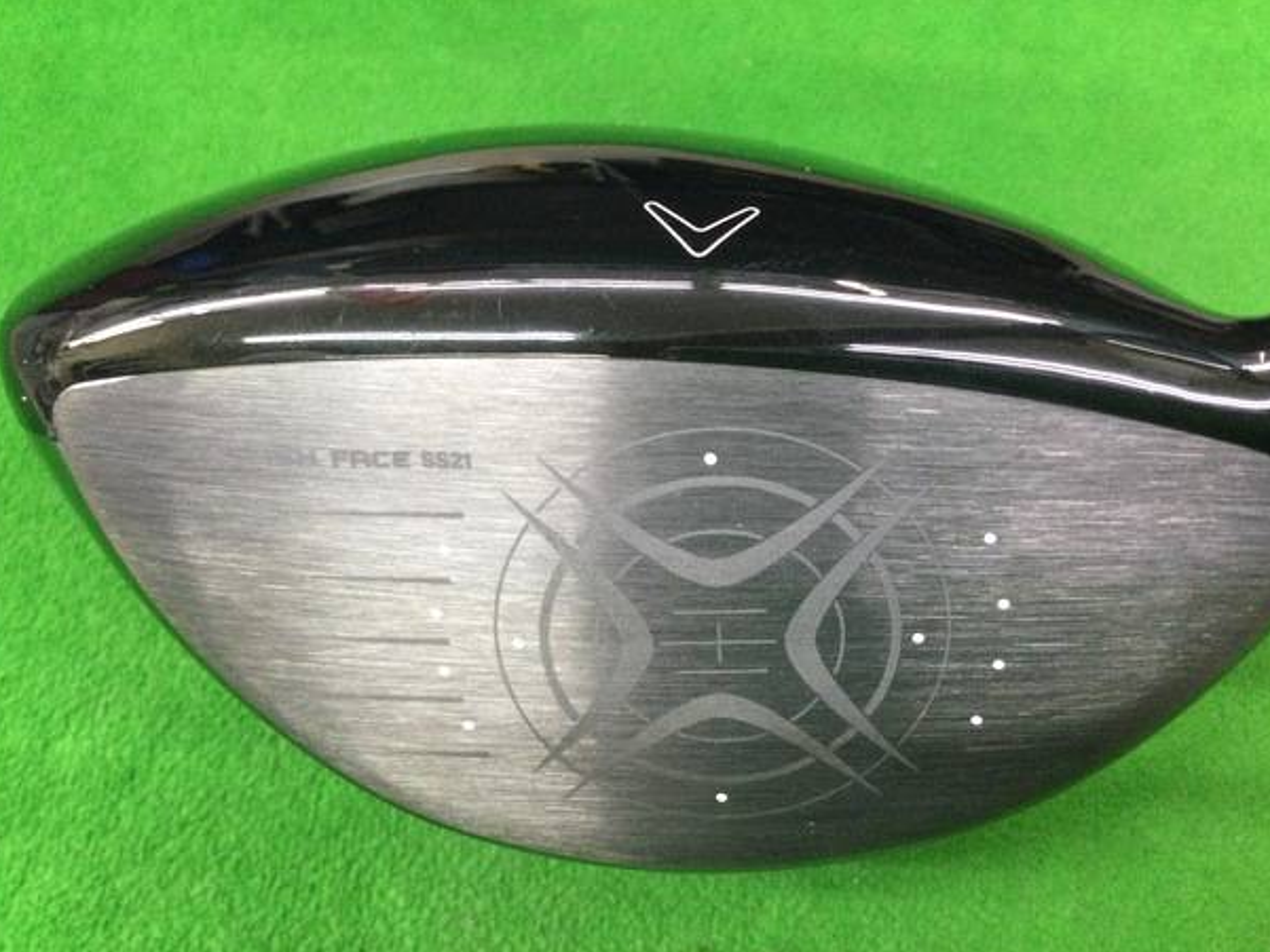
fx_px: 1211
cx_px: 647
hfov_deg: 55.3
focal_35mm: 33
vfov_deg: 42.9
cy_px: 498
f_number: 2.4
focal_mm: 3.3
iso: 250
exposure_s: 1/30
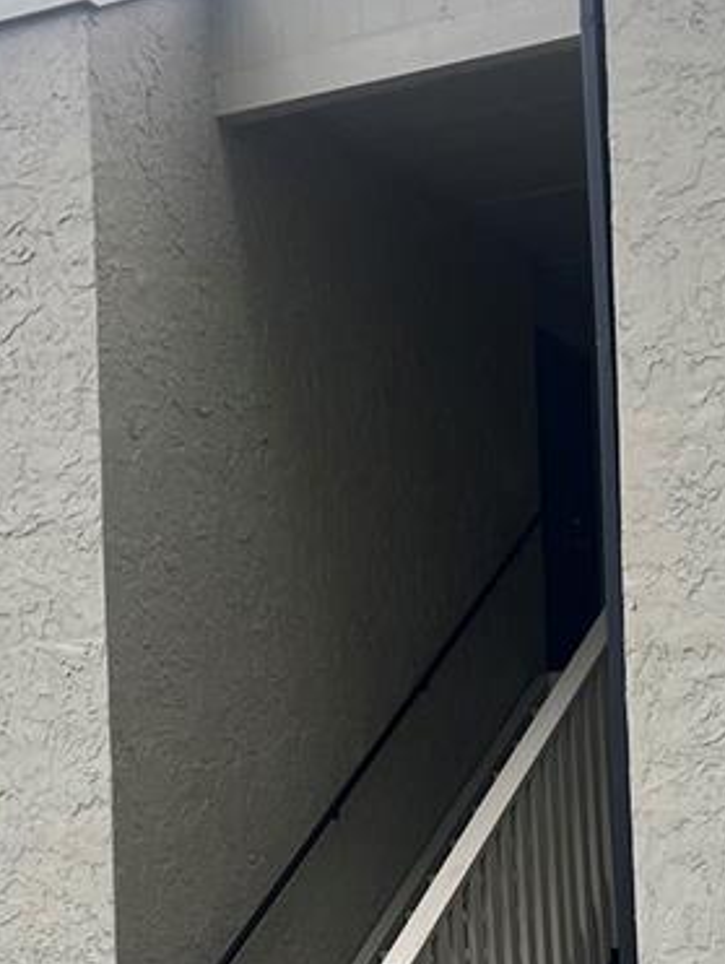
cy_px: 844
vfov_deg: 22.8
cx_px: 398
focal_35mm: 84
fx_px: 2342
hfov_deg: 17.6
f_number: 1.6
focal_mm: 5.1
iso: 50
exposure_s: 1/326
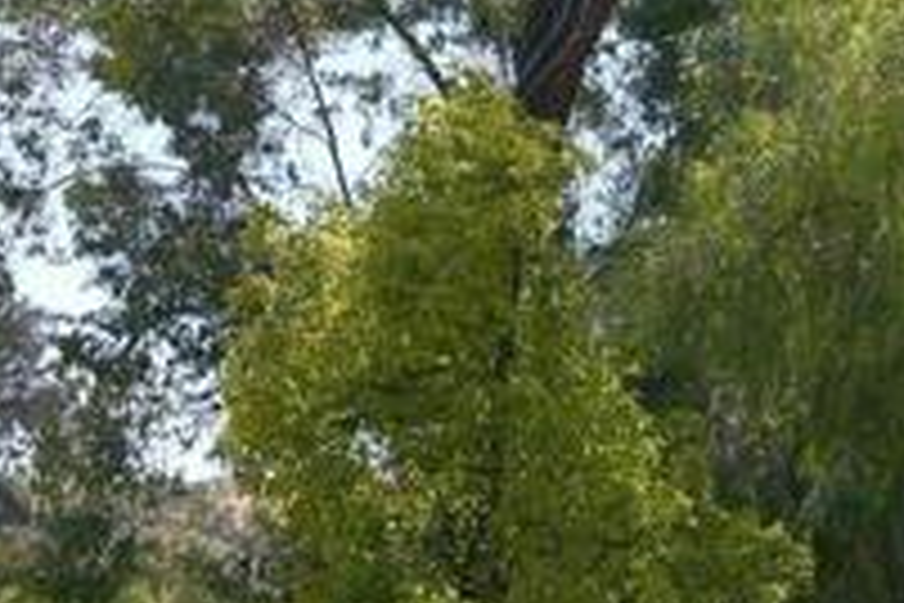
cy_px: 659
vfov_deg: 19.5
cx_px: 1354
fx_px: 1682
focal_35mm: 67
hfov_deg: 23.9
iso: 160
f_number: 6.3
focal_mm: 21
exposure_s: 1/200
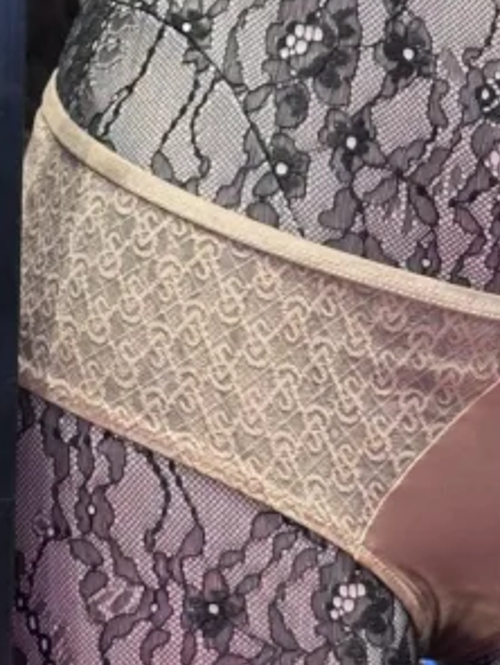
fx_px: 4497
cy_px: 728
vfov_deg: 8.4
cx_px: 160
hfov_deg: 6.4
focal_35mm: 234
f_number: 1.78
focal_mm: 6.86
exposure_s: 1/50
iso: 64
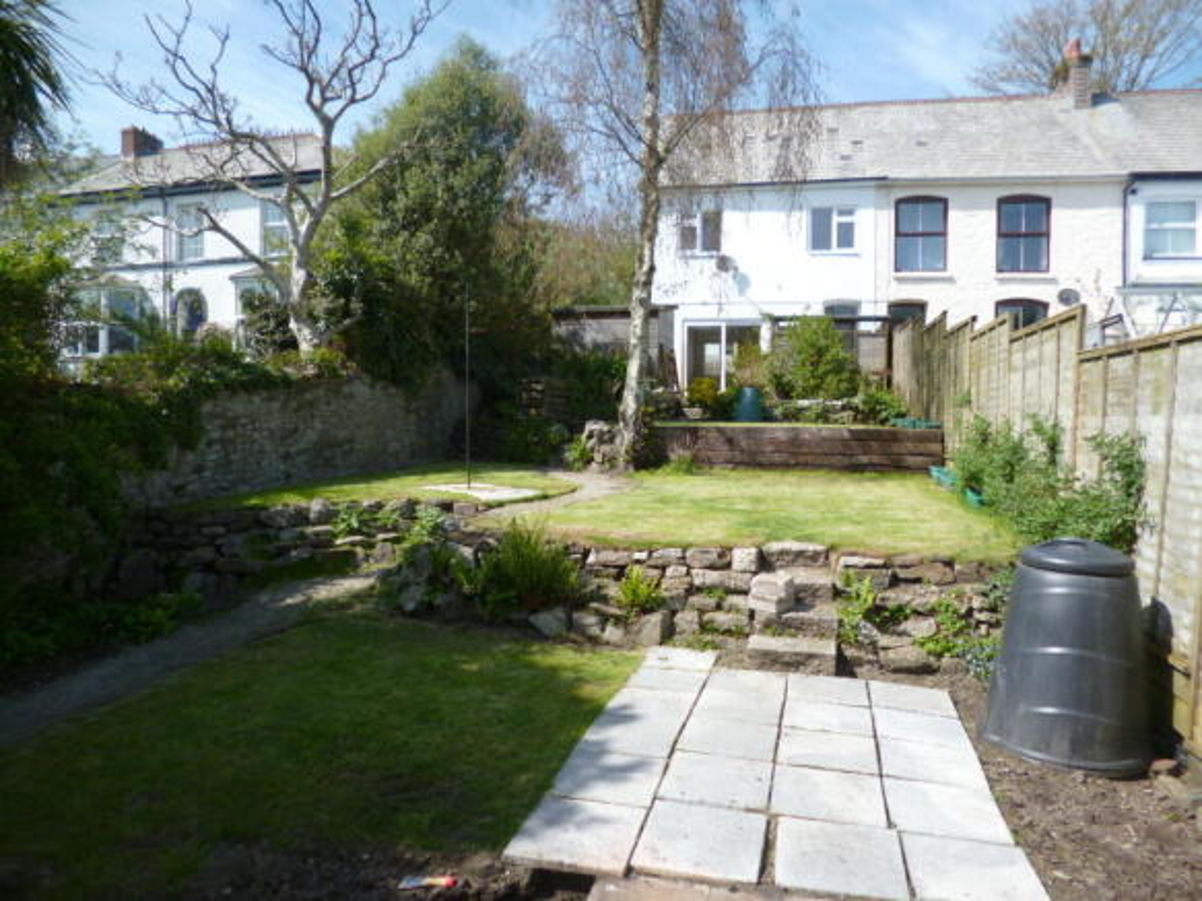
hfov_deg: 71.6
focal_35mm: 24
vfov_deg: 56.8
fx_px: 833
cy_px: 450
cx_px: 601
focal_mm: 4.3
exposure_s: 1/1000
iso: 100
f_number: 2.5
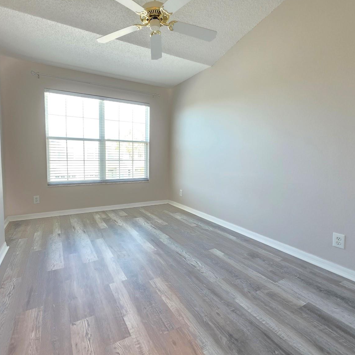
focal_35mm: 16
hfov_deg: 87.0
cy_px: 172
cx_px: 154
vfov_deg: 87.4
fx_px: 186
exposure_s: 1/60
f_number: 1.9
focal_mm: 2.2
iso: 800
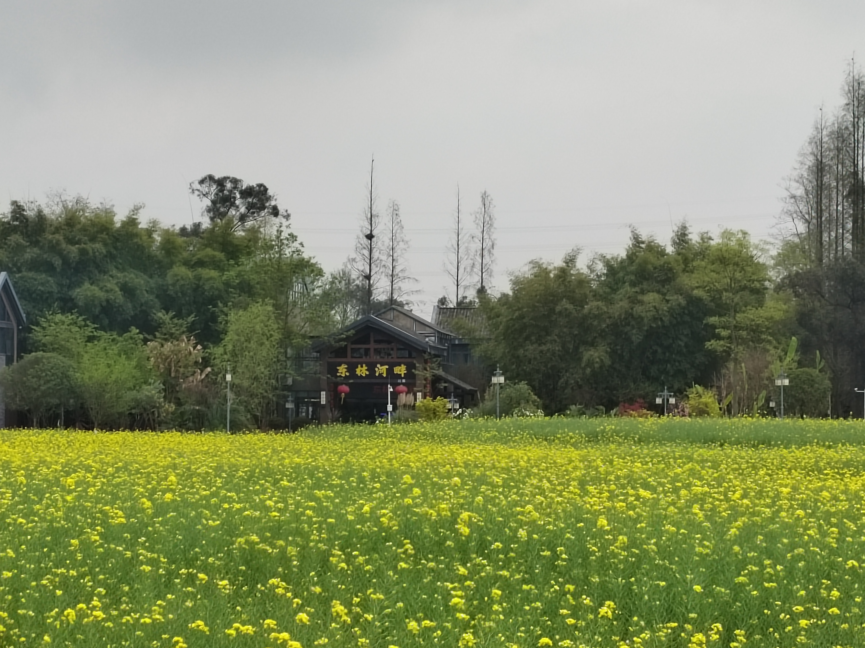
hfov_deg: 20.0
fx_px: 2449
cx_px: 432
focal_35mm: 98
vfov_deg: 15.1
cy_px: 324
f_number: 1.9
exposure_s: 1/2000
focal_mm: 5.52
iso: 500
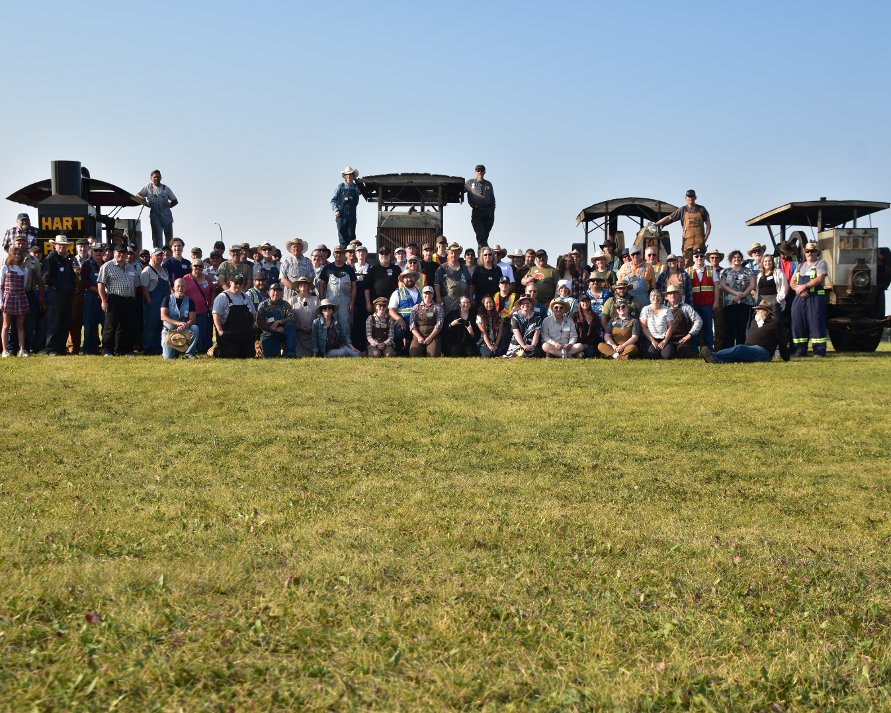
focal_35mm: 229
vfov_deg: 6.8
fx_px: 6028
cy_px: 356
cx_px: 469
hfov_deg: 8.5
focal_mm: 135
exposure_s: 1/250
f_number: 10
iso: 100
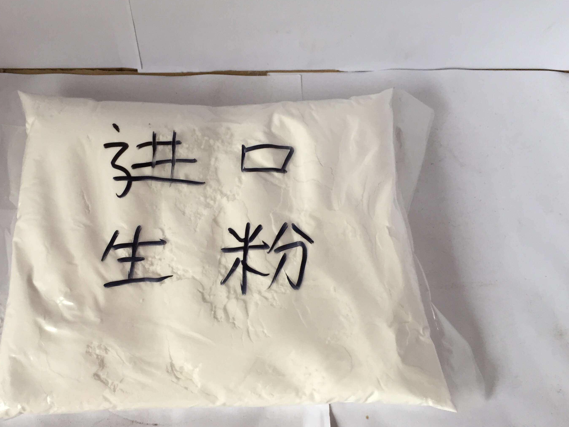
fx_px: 575
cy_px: 252
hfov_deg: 52.4
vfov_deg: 40.6
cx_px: 236
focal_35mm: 35
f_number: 2.2
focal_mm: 4.15
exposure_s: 1/33
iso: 32
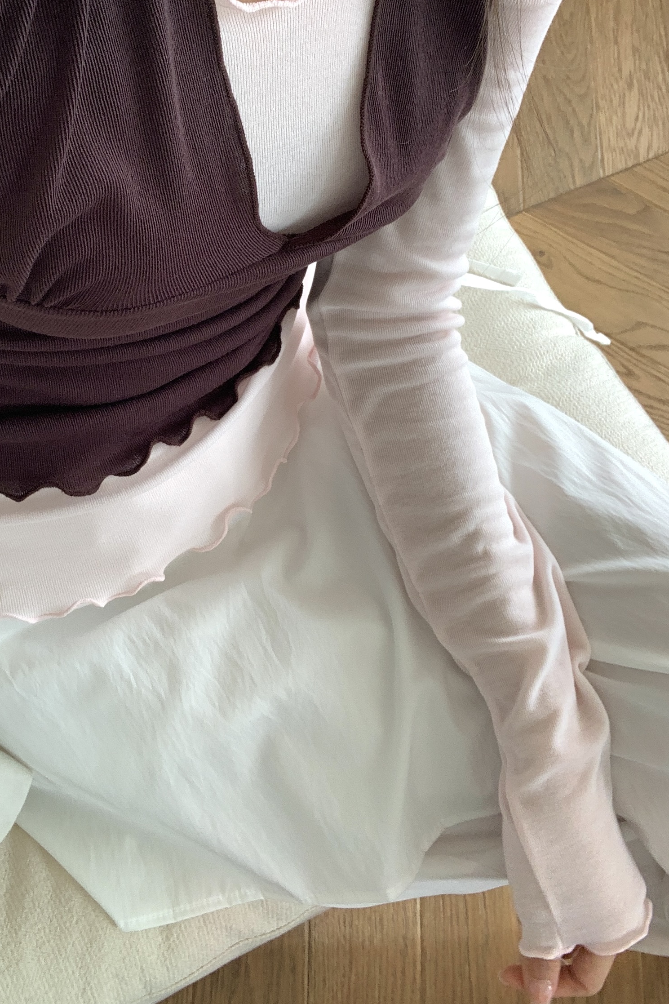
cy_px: 434
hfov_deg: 29.1
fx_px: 1282
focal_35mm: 46
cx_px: 235
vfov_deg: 42.7
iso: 40
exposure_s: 1/121
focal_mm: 2.87
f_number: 2.2
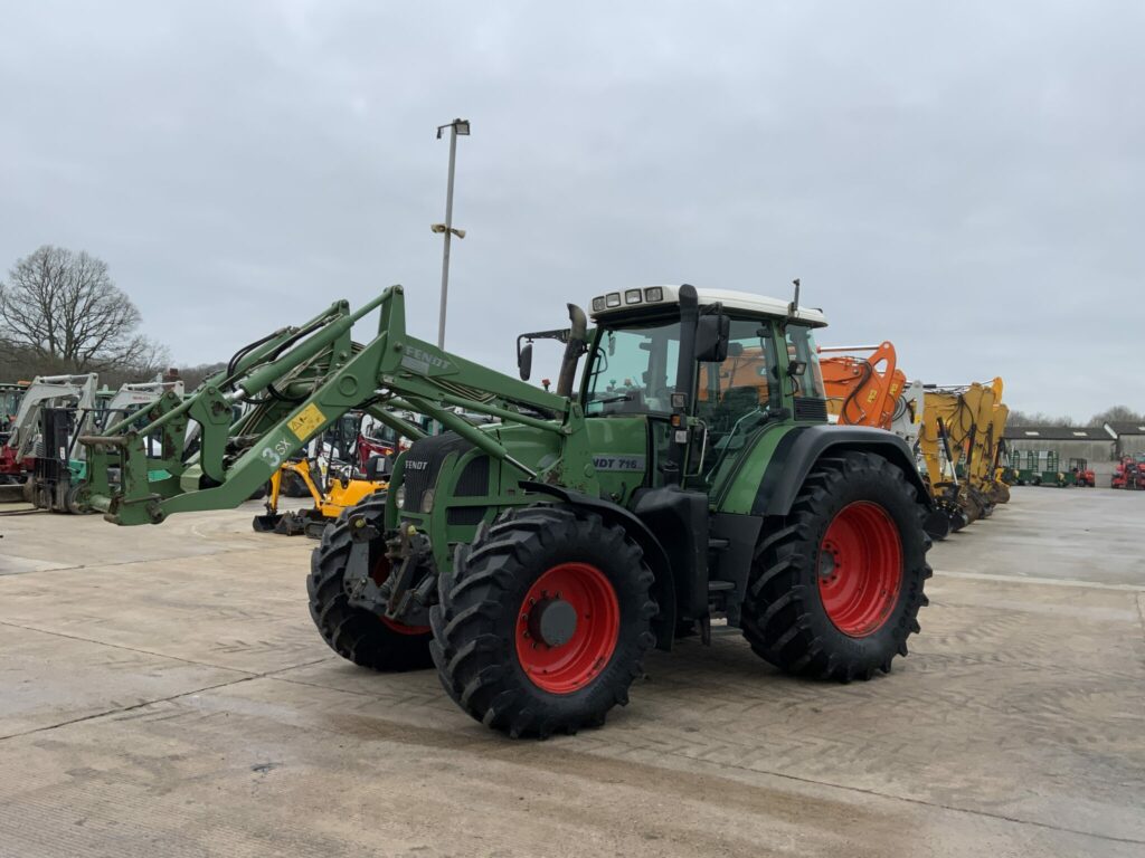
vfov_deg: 48.2
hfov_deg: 61.7
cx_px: 572
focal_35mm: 29
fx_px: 959
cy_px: 429
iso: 16
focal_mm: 3
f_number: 1.8
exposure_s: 1/446
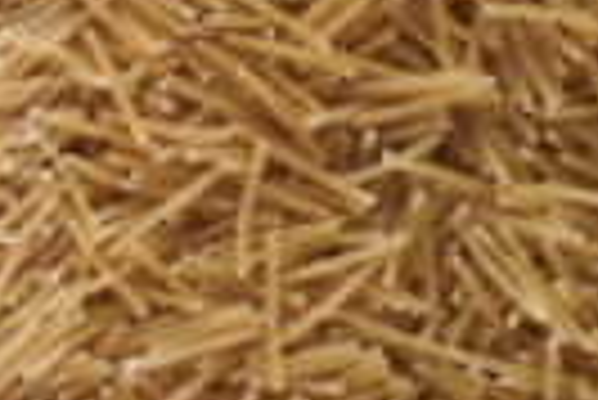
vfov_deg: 4.6
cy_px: 18
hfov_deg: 6.4
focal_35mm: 300
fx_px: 4989
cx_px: -1057
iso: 160
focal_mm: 50
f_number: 8
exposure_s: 1/100
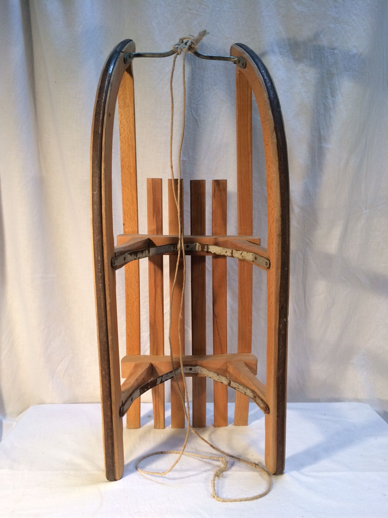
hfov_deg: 48.2
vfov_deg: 61.7
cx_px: 194
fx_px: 433
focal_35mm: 29
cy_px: 259
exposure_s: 1/33
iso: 64
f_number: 2.2
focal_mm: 4.15
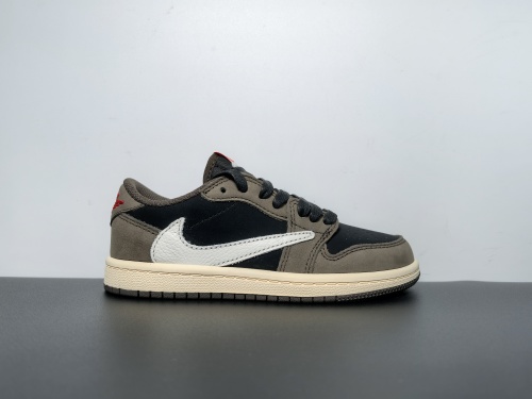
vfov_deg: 51.4
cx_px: 266
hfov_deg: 65.3
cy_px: 200
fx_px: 415
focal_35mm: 27
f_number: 2
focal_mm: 6.98
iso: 50
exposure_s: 1/398
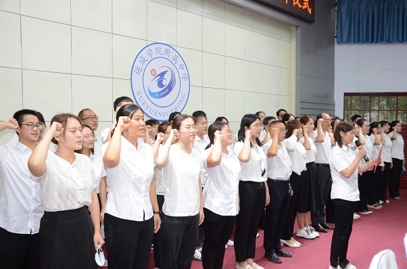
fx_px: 372
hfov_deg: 57.3
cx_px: 204
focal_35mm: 33
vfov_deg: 39.8
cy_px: 134
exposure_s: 1/90
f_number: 5.6
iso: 1600
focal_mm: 22
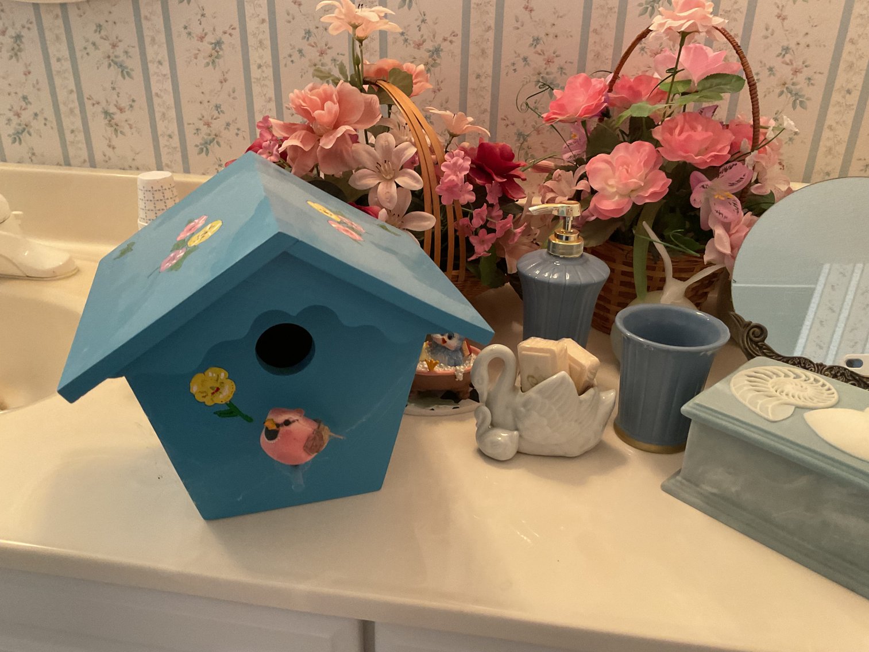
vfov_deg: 48.2
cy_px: 326
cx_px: 434
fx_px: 728
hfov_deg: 61.7
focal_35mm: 29
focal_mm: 3
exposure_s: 1/60
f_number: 1.8
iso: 200
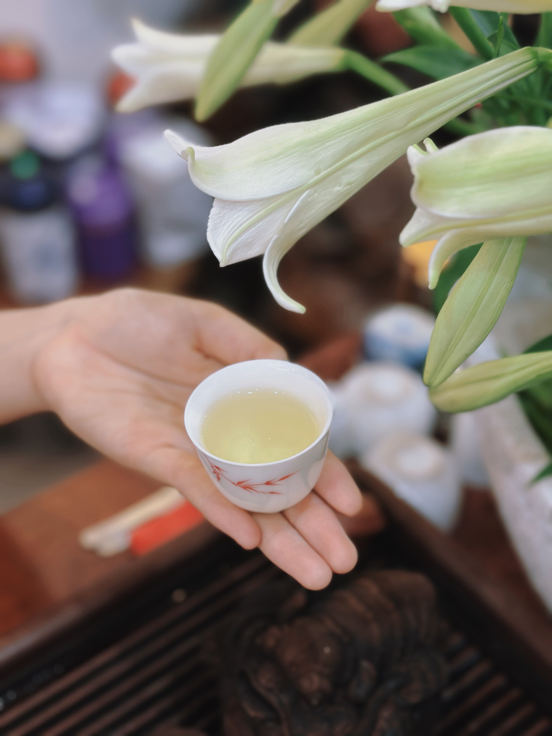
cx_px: 276
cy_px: 368
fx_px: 1021
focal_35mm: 48
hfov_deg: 30.3
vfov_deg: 39.7
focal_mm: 6.86
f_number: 1.78
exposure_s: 1/50
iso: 125
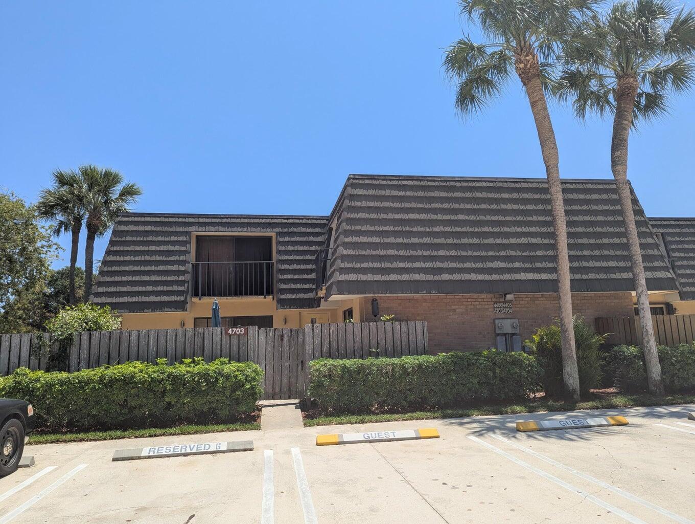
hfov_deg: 71.5
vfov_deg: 56.9
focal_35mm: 24
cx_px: 348
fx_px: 483
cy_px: 262
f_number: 1.85
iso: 46
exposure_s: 1/2762
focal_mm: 6.81
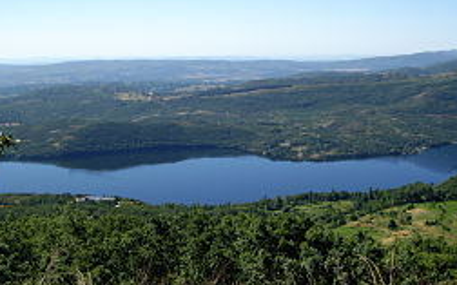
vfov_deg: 23.1
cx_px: 243
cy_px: 132
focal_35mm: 56
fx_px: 697
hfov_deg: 36.3
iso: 50
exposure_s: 1/320
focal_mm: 6.2
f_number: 4.3
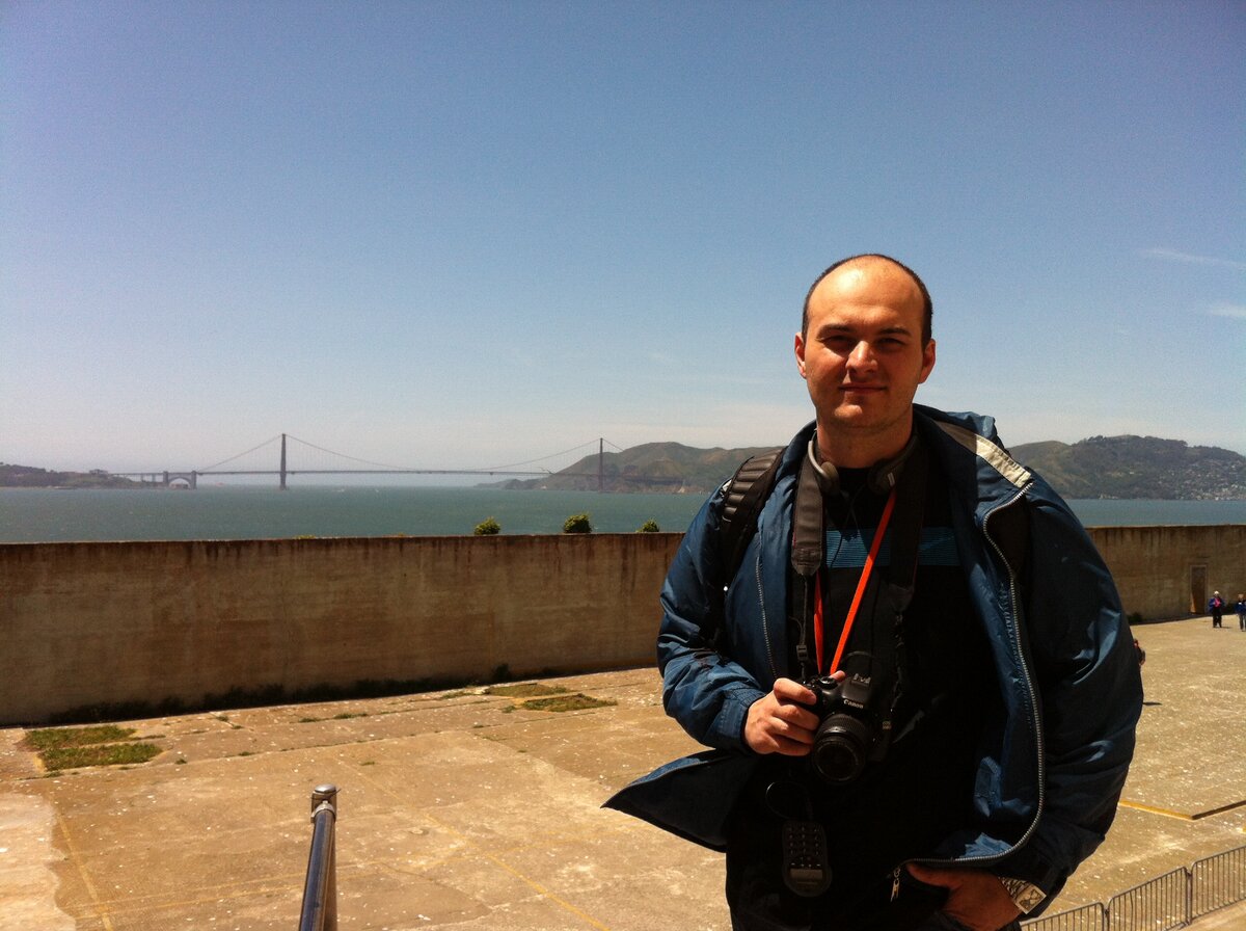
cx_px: 623
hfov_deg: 52.7
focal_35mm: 35
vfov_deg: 40.6
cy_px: 466
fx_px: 1258
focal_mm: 3.85
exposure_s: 1/1885
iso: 80
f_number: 2.8
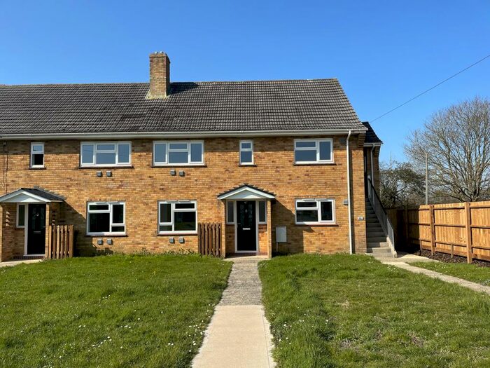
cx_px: 245
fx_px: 368
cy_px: 184
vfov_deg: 53.1
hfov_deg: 67.3
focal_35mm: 26
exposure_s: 1/2967
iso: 50
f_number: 1.6
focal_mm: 5.1
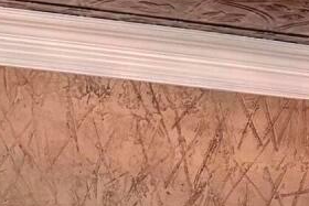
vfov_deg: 7.2
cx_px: 516
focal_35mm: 178
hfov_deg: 10.9
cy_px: 525
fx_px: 1529
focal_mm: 6.86
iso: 250
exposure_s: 1/60
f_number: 1.78
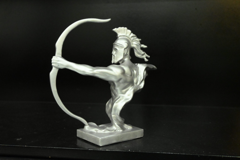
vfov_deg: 32.4
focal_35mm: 41
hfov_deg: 47.2
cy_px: 80
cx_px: 120
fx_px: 275
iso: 6400
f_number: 4.5
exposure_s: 1/100
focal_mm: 27.5
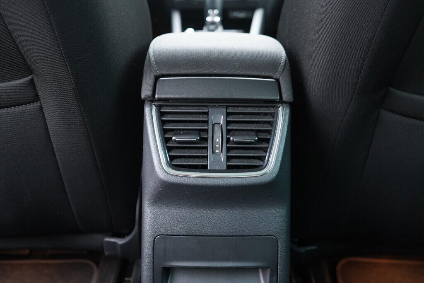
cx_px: 212
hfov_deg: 53.1
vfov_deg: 36.9
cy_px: 142
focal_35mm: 36
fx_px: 424
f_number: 2.8
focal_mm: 24
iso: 1250
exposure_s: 1/40
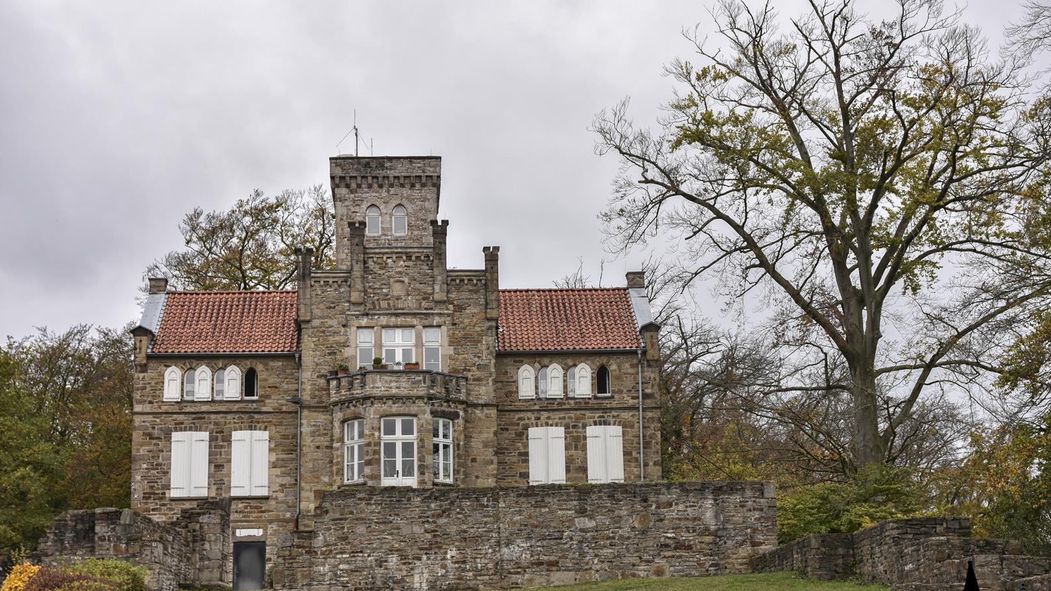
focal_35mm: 72
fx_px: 1994
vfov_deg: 16.9
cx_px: 524
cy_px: 307
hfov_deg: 29.5
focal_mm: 45
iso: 200
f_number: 6.3
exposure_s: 1/160
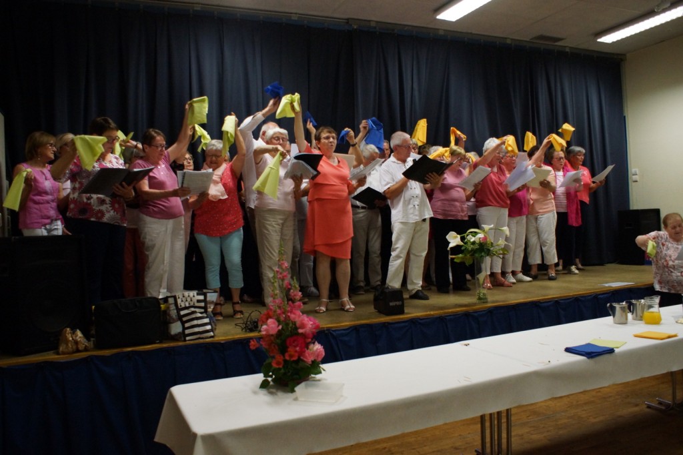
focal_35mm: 30
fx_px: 569
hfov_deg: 61.9
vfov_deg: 43.6
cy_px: 228
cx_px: 342
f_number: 4
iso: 1600
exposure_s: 1/100
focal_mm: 20
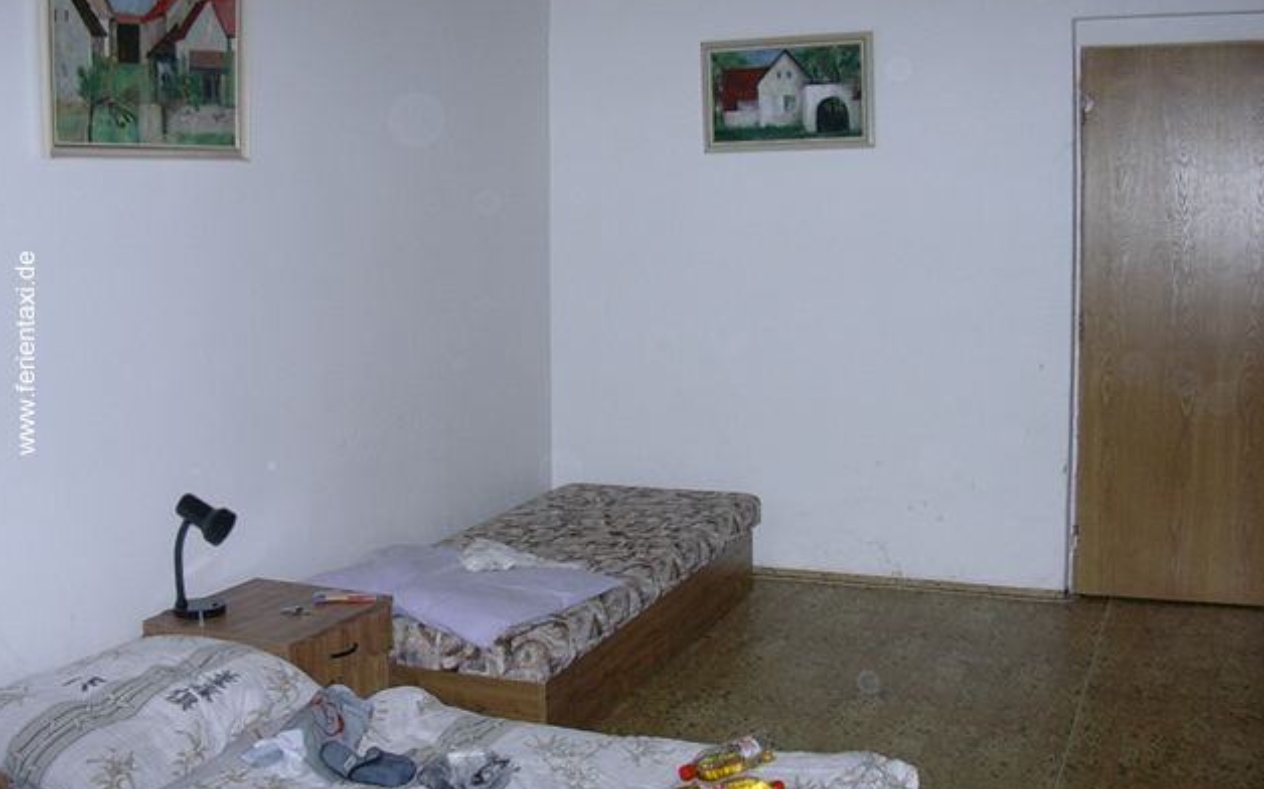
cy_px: 332
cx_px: 634
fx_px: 1377
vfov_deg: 31.9
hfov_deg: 49.3
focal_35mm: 40
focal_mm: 5.6
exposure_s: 1/64
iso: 70
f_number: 2.7
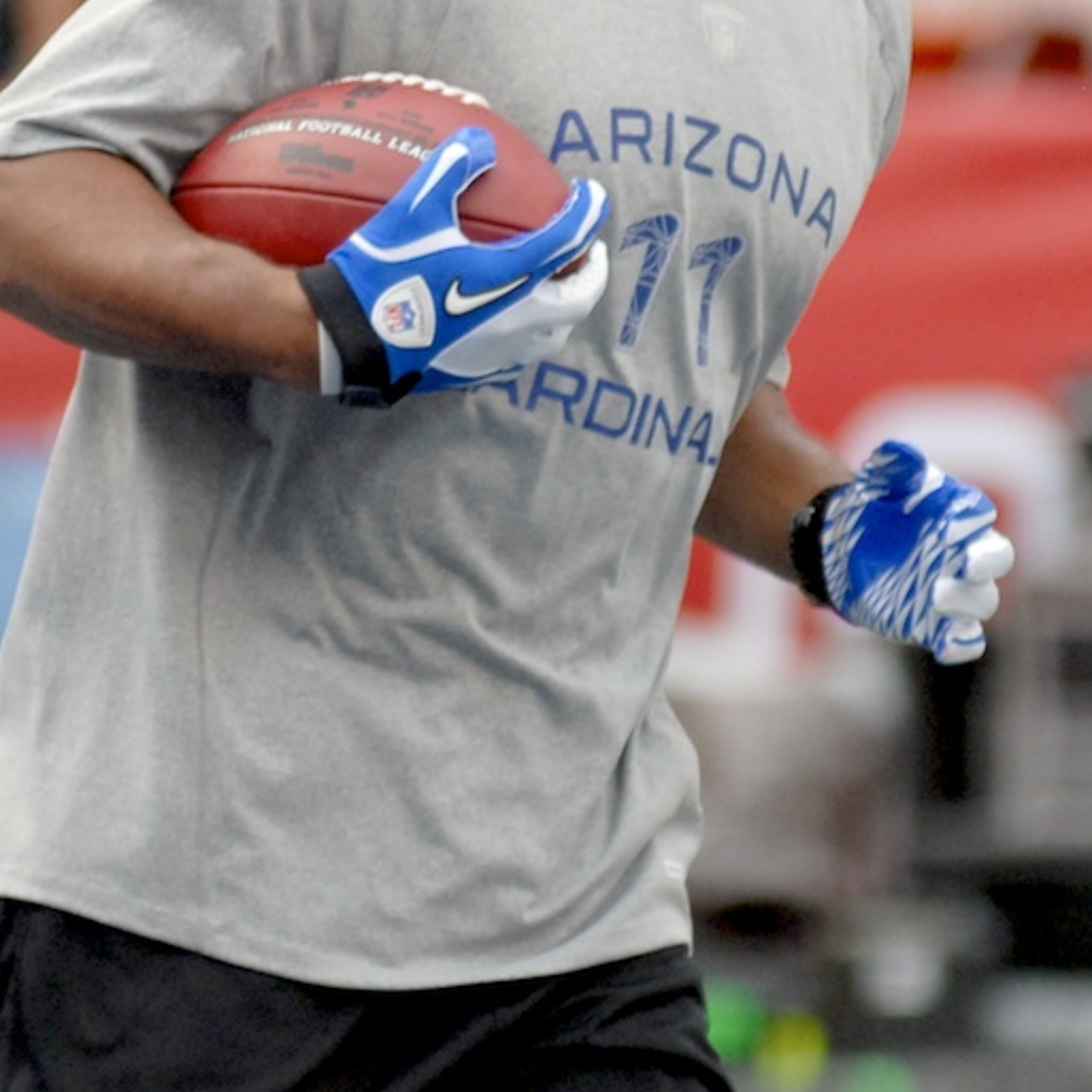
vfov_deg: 3.4
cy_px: 315
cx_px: 537
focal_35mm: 509
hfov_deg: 3.4
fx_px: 18166
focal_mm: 200
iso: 400
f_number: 2.8
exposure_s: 1/800
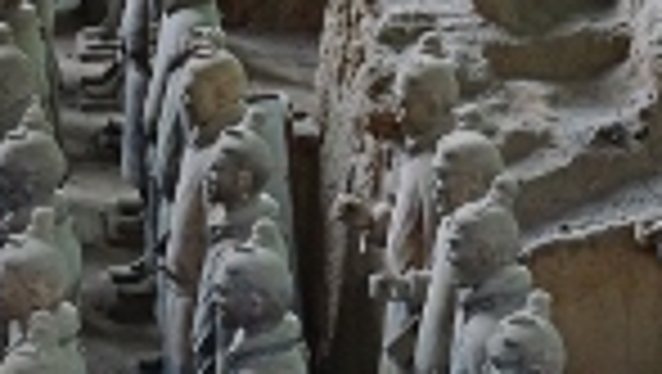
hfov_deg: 11.1
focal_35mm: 192
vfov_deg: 6.3
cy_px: -101
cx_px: 131
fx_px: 3381
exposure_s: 1/80
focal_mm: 45
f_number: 4.5
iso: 2500
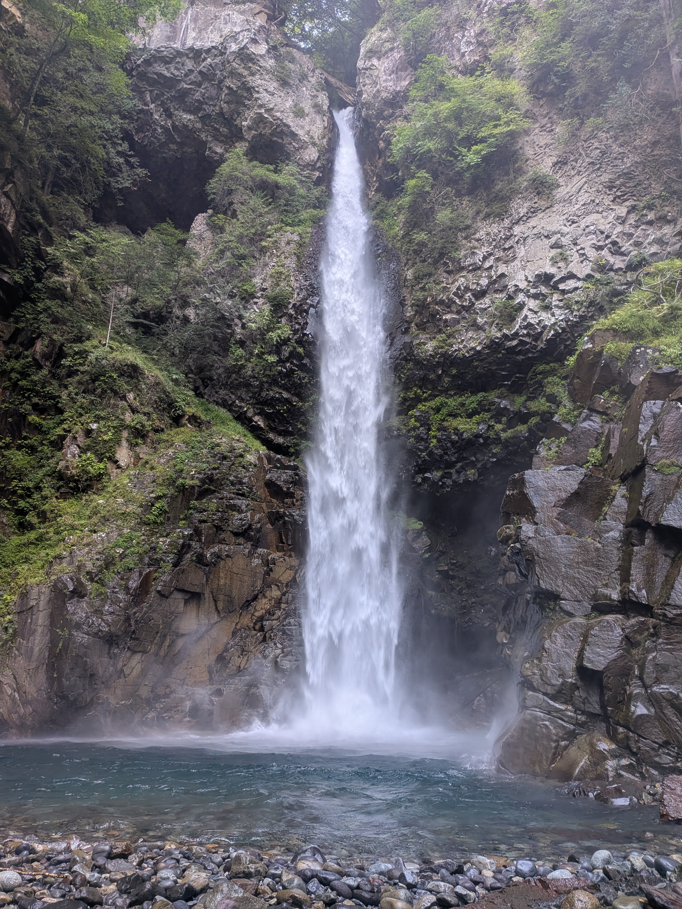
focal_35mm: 24
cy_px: 454
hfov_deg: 56.8
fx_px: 630
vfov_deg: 71.6
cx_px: 341
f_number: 1.7
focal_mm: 4.53
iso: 114
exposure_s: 1/120
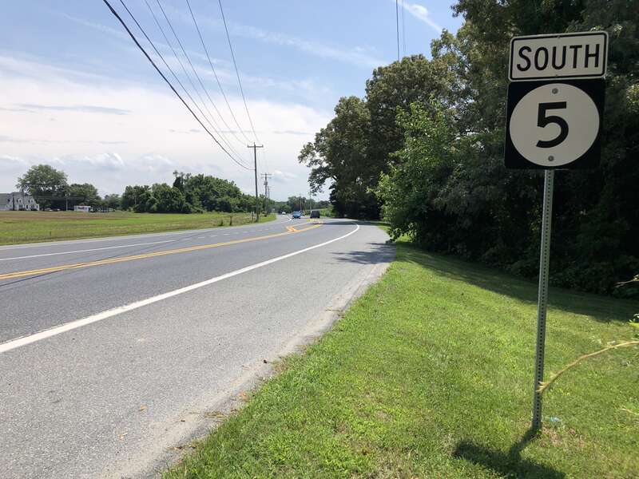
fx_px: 517
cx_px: 320
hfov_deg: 63.4
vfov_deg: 49.7
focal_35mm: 28
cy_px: 240
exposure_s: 1/2703
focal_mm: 4
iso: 25
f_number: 1.8
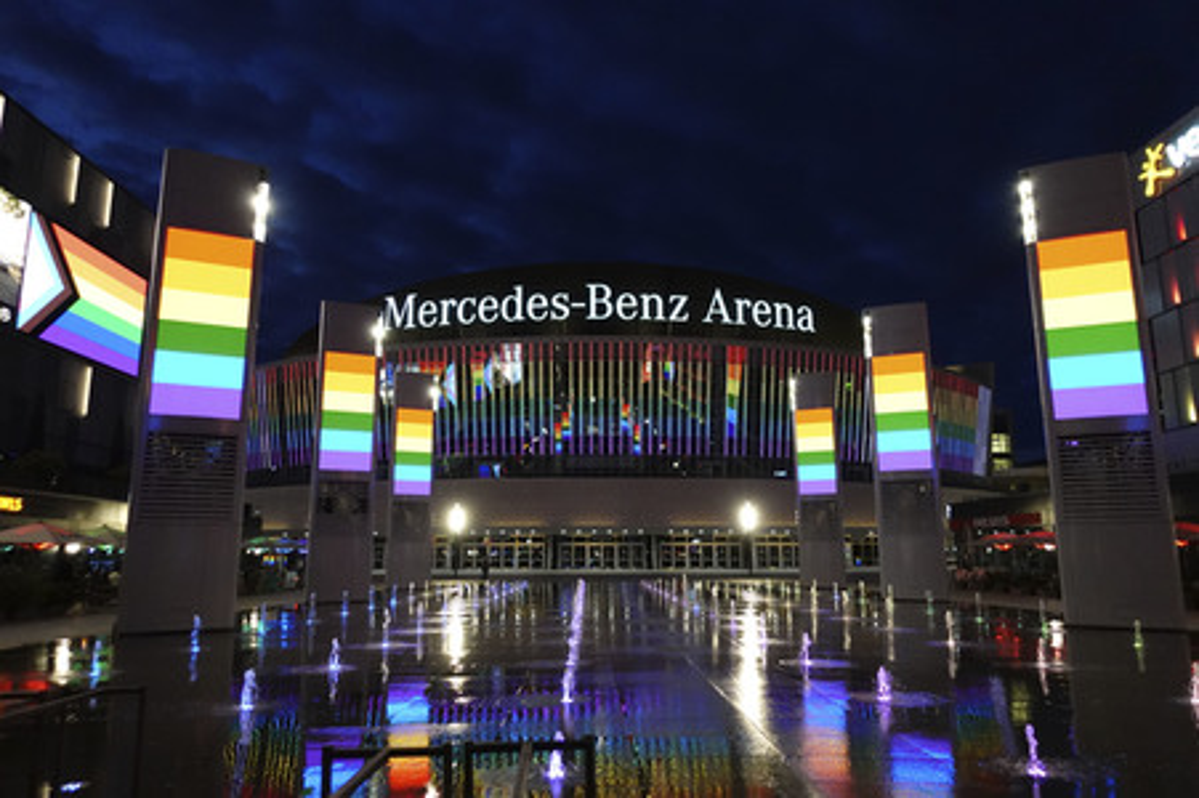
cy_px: 399
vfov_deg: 53.1
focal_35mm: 24
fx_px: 799
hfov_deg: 73.8
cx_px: 600
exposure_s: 1/160
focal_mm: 9.4
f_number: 2
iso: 2000
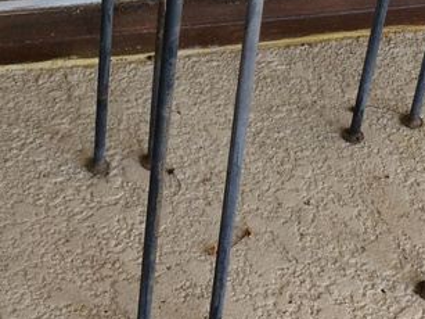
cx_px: 169
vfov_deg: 16.4
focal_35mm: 88
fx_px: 1080
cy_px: -5
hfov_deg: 22.2
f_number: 2.2
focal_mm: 4.12
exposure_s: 1/60
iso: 50
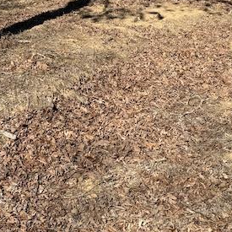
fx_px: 584
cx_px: 85
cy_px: -13
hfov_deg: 22.4
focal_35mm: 77
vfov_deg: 21.5
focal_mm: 6.76
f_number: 1.78
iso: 80
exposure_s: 1/3759
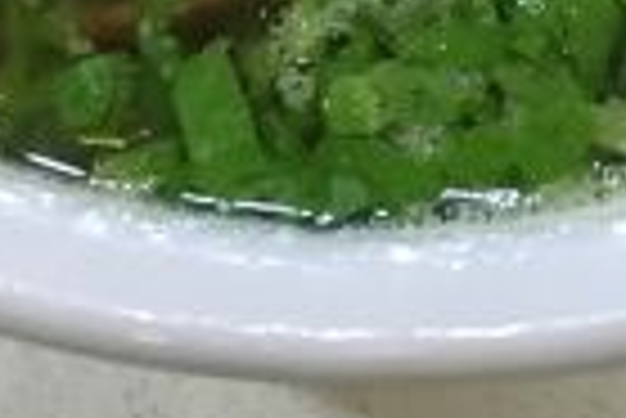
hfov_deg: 13.5
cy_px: -564
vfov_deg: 8.3
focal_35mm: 152
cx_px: 293
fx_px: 2646
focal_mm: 4.15
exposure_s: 1/17
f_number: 2.2
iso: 250
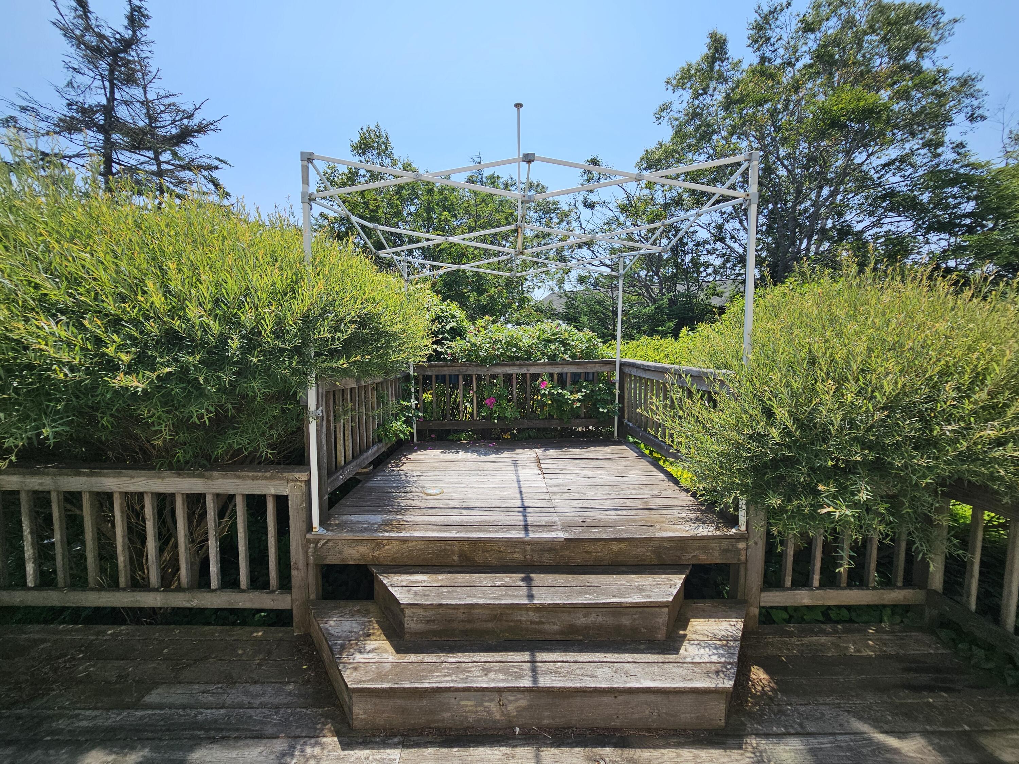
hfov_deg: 106.2
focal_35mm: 13
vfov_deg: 89.9
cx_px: 510
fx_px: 383
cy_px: 382
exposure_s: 1/2163
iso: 50
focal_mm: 2.2
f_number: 2.2
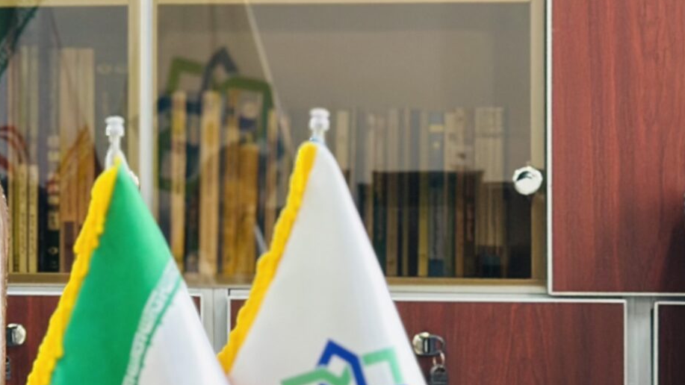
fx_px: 2652
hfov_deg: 14.1
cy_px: 186
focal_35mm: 146
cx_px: -229
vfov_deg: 8.3
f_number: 1.78
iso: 160
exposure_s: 1/50
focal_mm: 6.86
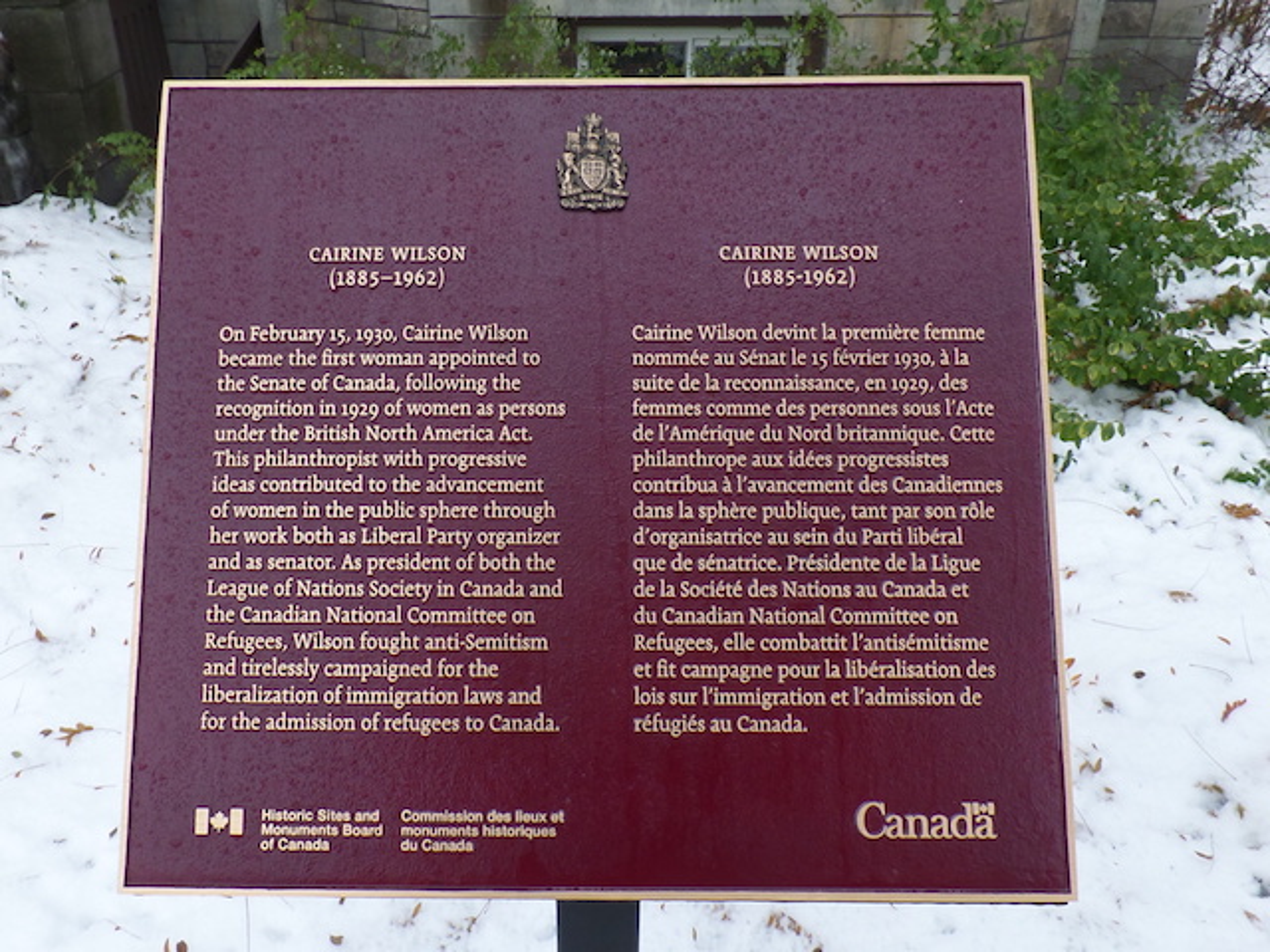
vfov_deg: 58.9
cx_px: 635
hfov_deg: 73.9
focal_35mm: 23
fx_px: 844
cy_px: 476
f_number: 2.8
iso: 120
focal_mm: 4.1
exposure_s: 1/30
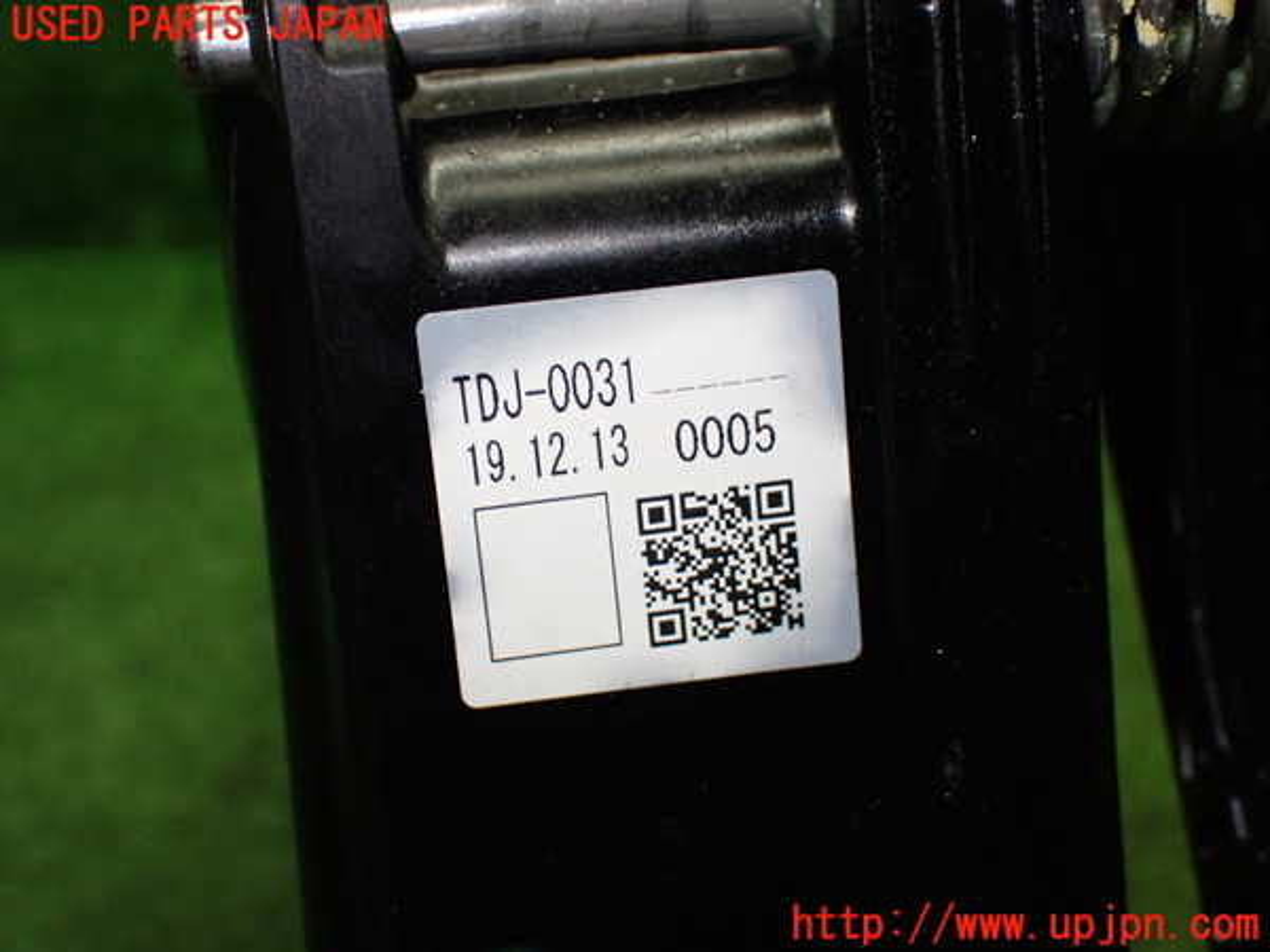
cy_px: 476
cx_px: 635
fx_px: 1981
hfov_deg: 35.5
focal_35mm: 54
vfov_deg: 27.0
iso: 800
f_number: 3.3
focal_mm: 9.65
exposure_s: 1/125
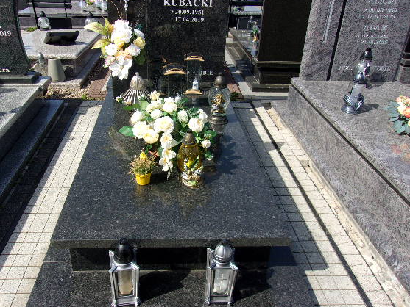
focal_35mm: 31
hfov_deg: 58.1
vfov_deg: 45.4
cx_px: 176
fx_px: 367
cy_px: 137
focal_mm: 4.9
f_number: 10.4
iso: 80
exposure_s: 1/85
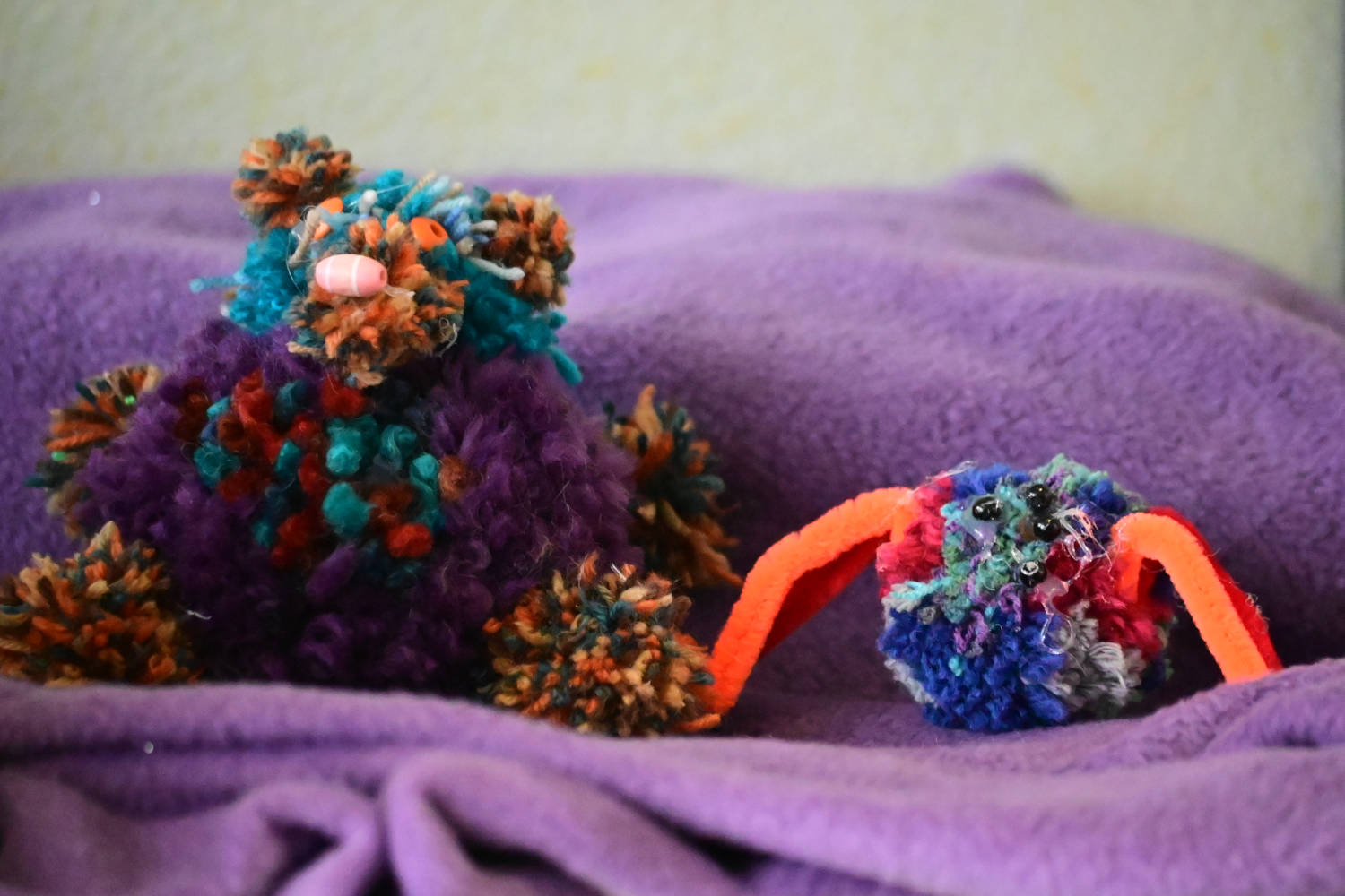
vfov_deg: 4.4
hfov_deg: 6.5
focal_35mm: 315
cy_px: 448
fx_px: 11768
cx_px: 672
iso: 18000
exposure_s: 1/320
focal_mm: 210
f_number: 5.3
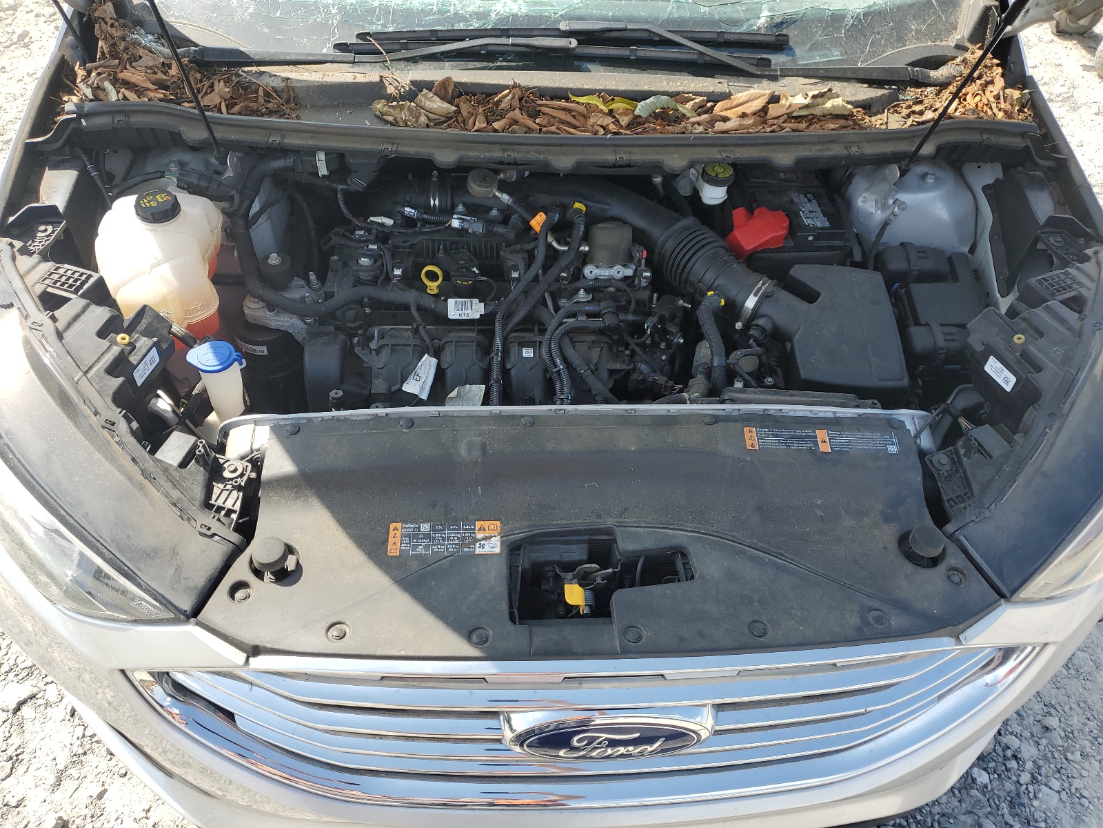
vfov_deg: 53.1
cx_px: 552
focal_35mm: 26
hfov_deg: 67.3
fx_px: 828
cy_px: 414
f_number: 1.5
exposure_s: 1/1111
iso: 50
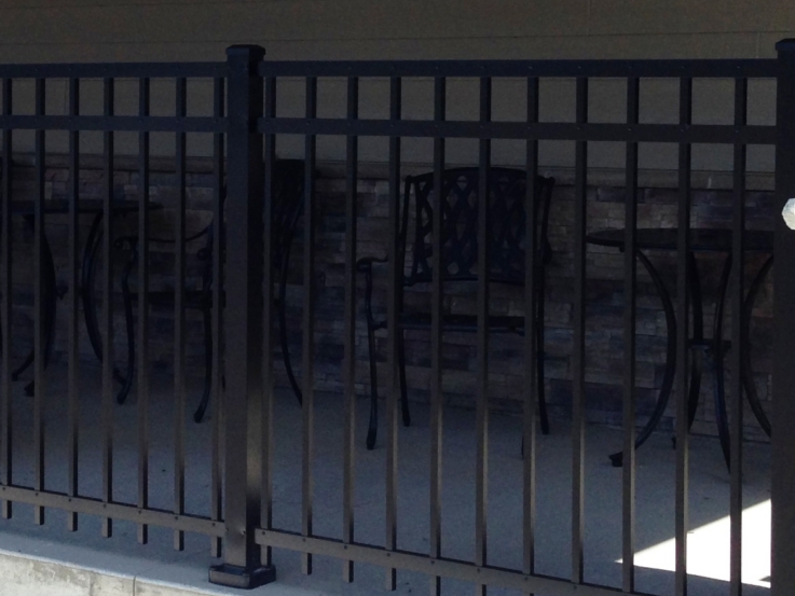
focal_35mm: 92
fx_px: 2113
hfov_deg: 21.0
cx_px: 154
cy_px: 135
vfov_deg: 16.0
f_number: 2.4
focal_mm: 4.12
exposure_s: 1/733
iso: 50
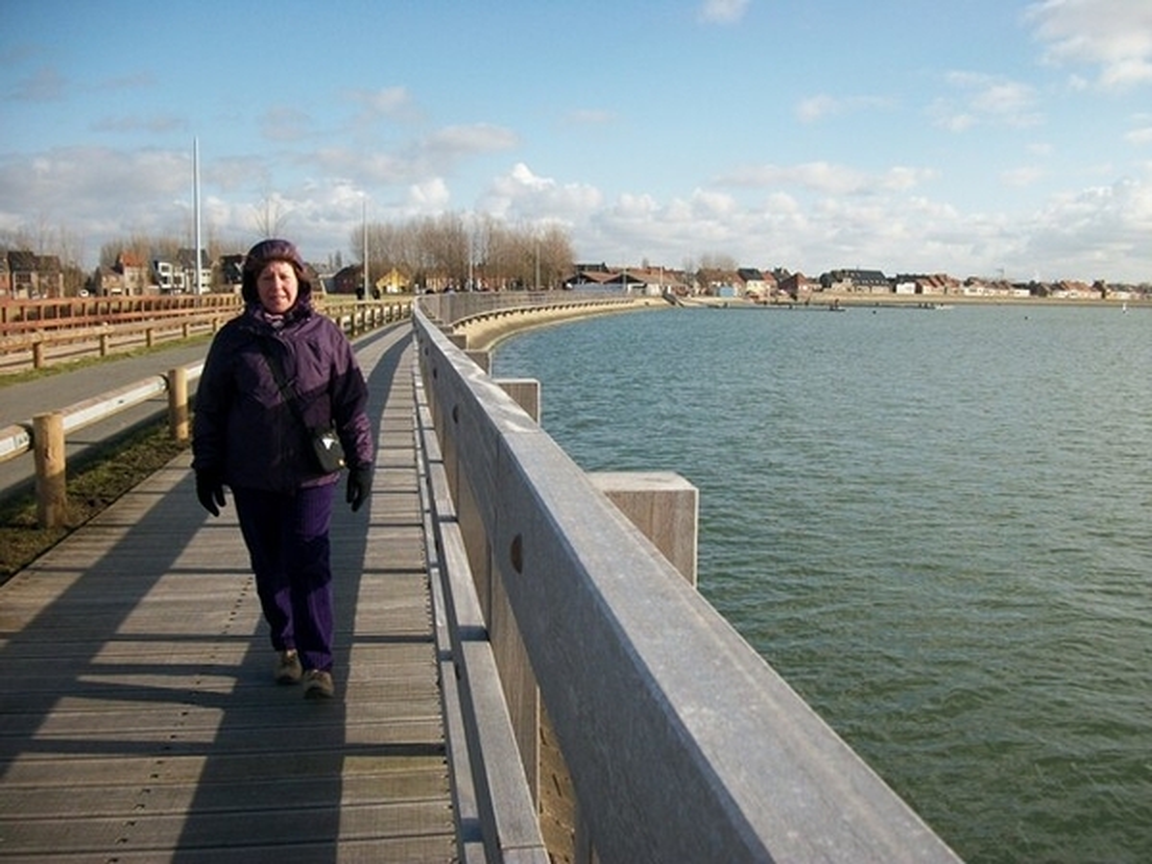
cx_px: 576
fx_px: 1065
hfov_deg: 56.8
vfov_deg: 44.2
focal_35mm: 32
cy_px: 432
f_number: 8.8
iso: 80
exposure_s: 1/160
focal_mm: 5.7
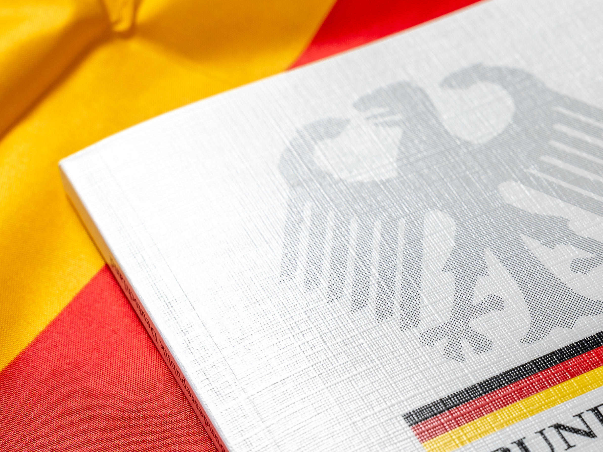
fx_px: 1969
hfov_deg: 16.9
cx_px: 637
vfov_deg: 13.0
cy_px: 423
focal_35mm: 113
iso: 100
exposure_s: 1/160
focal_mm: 40
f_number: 5.6
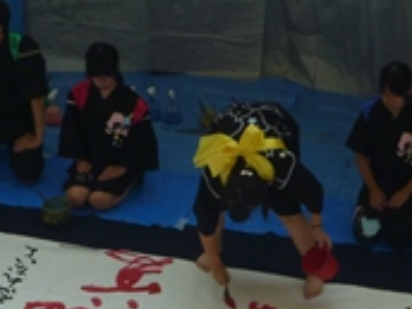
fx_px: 2476
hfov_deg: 9.5
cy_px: 220
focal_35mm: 208
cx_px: 168
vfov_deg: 7.1
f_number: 5.5
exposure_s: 1/160
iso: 160
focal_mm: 14.2
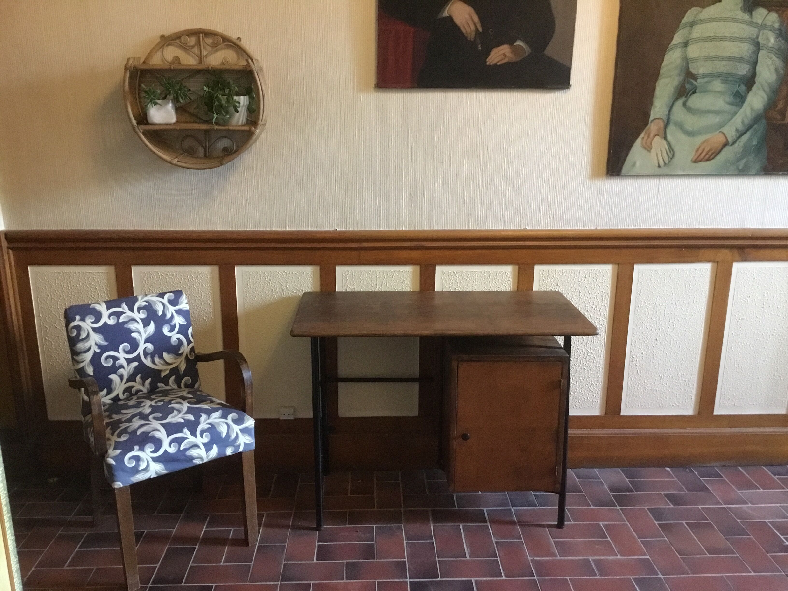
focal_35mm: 31
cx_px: 394
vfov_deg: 45.4
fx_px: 706
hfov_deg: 58.4
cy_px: 296
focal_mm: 3.3
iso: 250
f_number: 2.4
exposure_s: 1/17
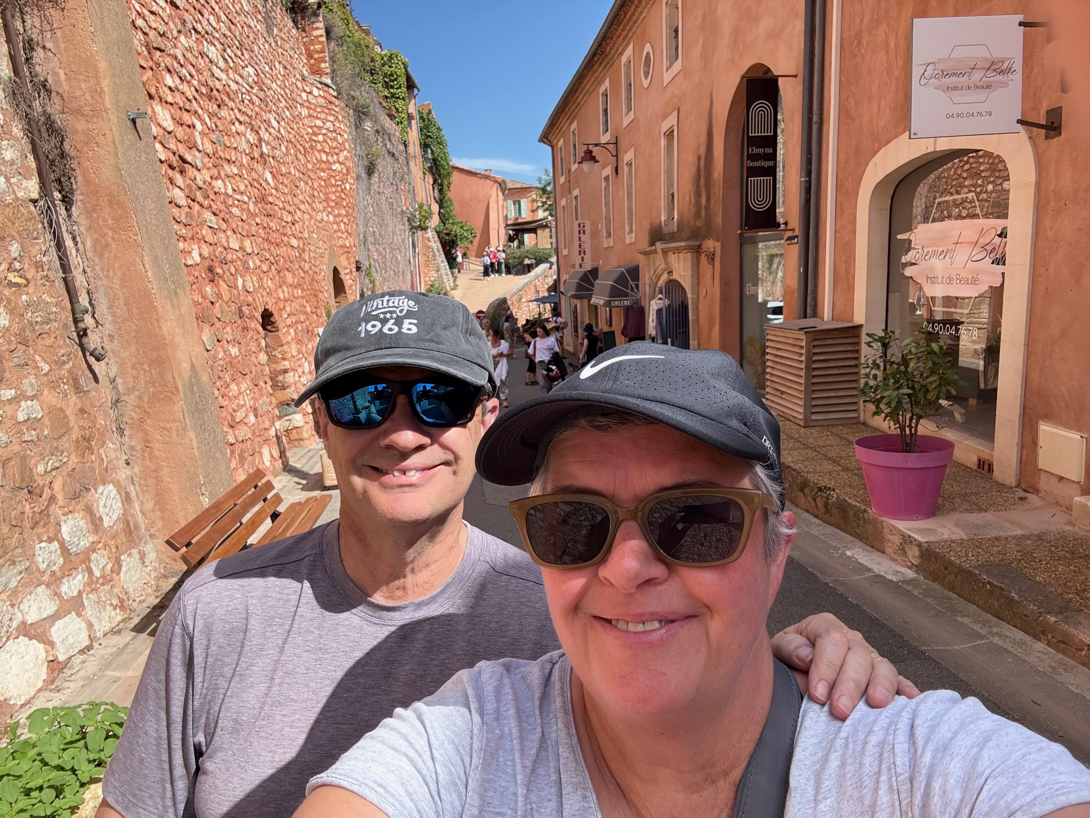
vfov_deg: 58.9
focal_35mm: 23
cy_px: 409
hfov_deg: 73.9
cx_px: 545
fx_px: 724
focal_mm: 2.69
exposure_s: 1/614
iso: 40
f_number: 1.9
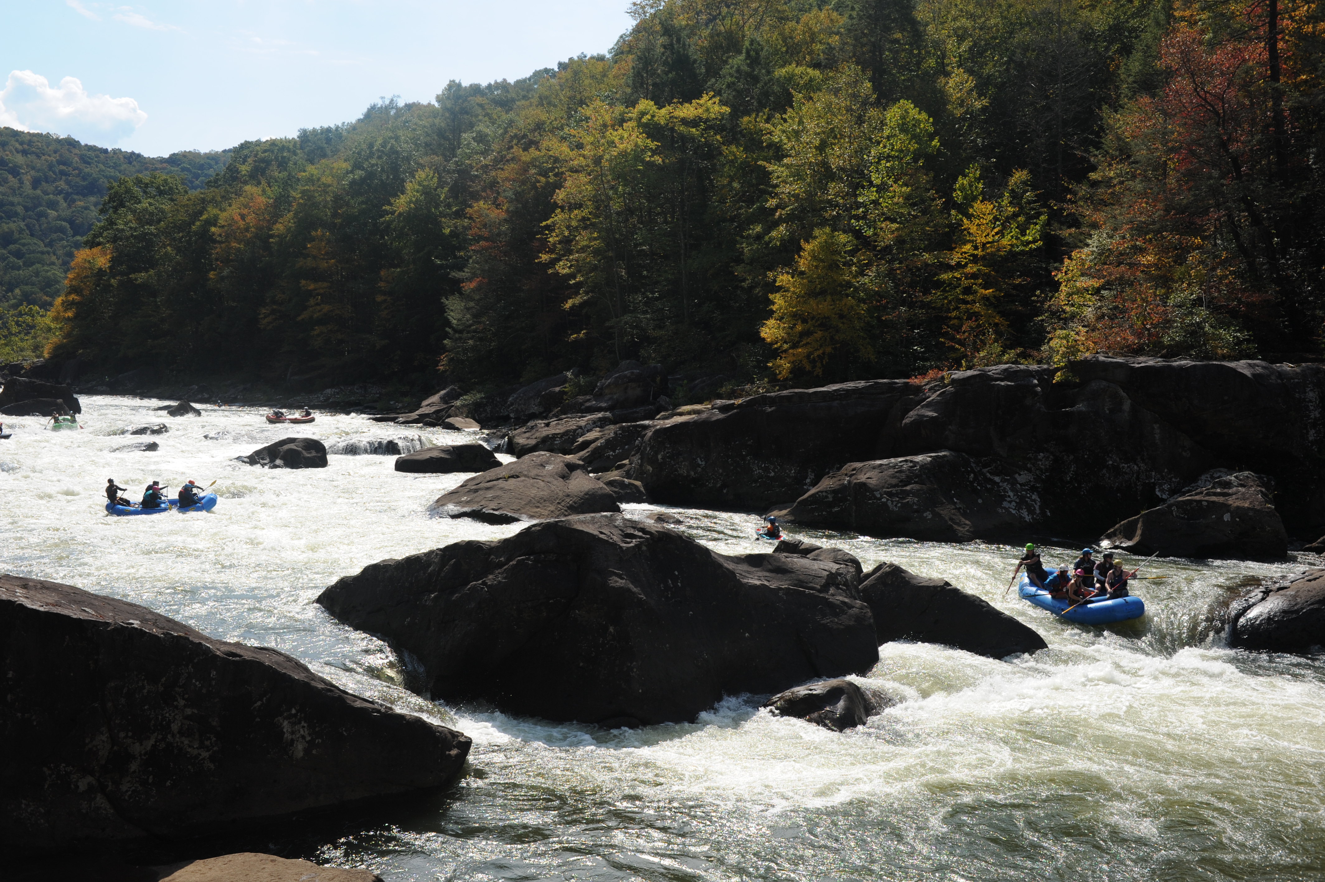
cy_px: 441
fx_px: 1287
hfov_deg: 54.5
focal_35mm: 35
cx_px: 662
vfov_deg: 37.8
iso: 320
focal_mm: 35
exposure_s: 1/1000
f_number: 8
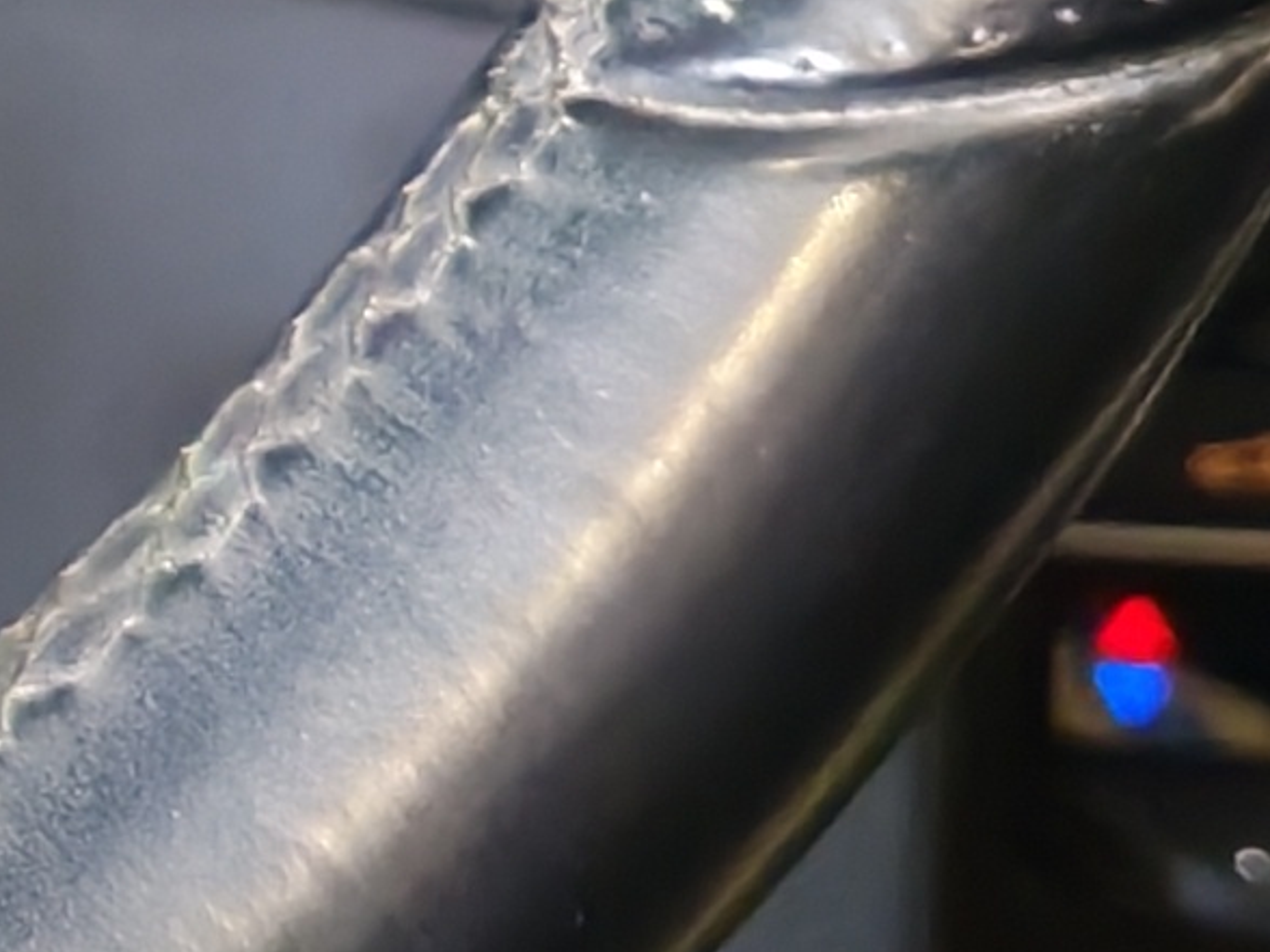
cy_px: -1770
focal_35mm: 216
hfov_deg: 8.1
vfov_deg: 6.4
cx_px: -2255
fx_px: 7925
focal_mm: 6.12
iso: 640
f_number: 1.9
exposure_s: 1/100
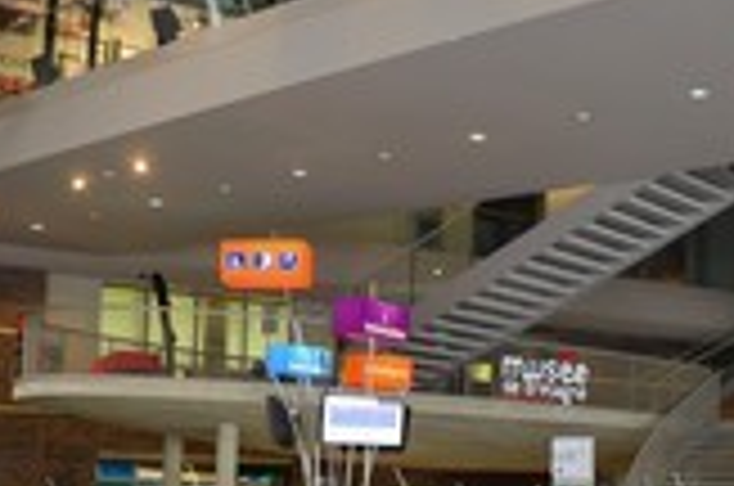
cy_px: 441
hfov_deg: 30.0
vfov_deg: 21.3
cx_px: 748
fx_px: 1262
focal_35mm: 62
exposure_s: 1/50
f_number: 6.3
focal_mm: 24
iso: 800
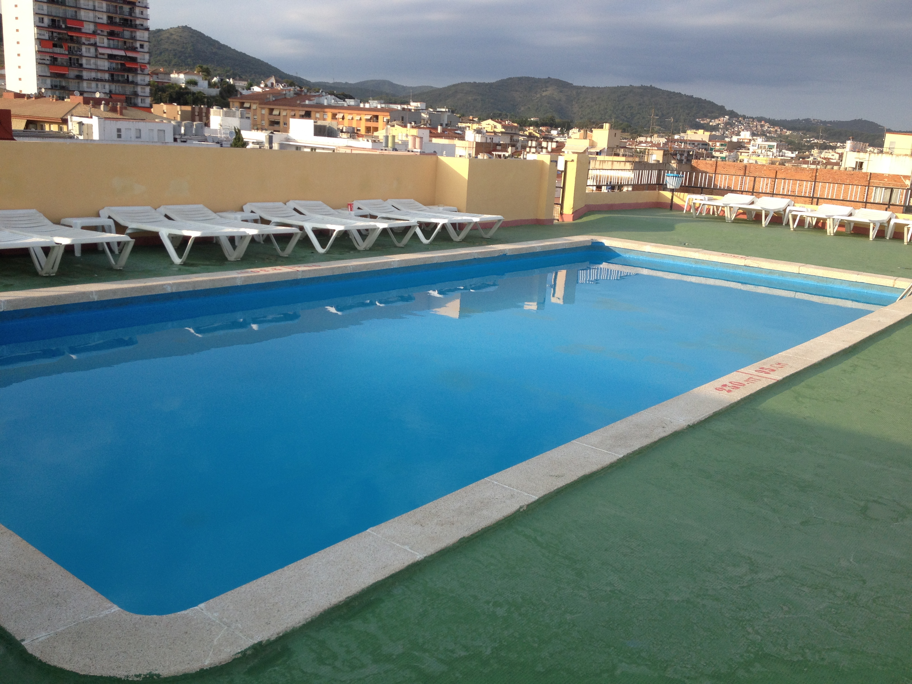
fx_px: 922
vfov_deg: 40.7
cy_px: 342
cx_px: 456
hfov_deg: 52.6
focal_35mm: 35
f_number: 2.4
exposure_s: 1/756
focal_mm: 4.28
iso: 50
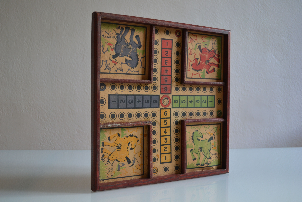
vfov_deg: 34.2
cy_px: 101
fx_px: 327
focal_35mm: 39
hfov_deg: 49.6
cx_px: 151
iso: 400
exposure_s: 1/30
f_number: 4.2
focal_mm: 26
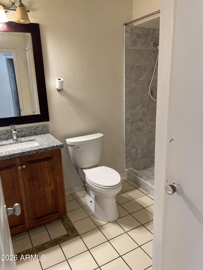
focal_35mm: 25
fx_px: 195
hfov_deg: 54.9
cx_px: 102
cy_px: 135
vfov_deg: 69.4
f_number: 1.6
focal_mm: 5.1
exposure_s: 1/60
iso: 100
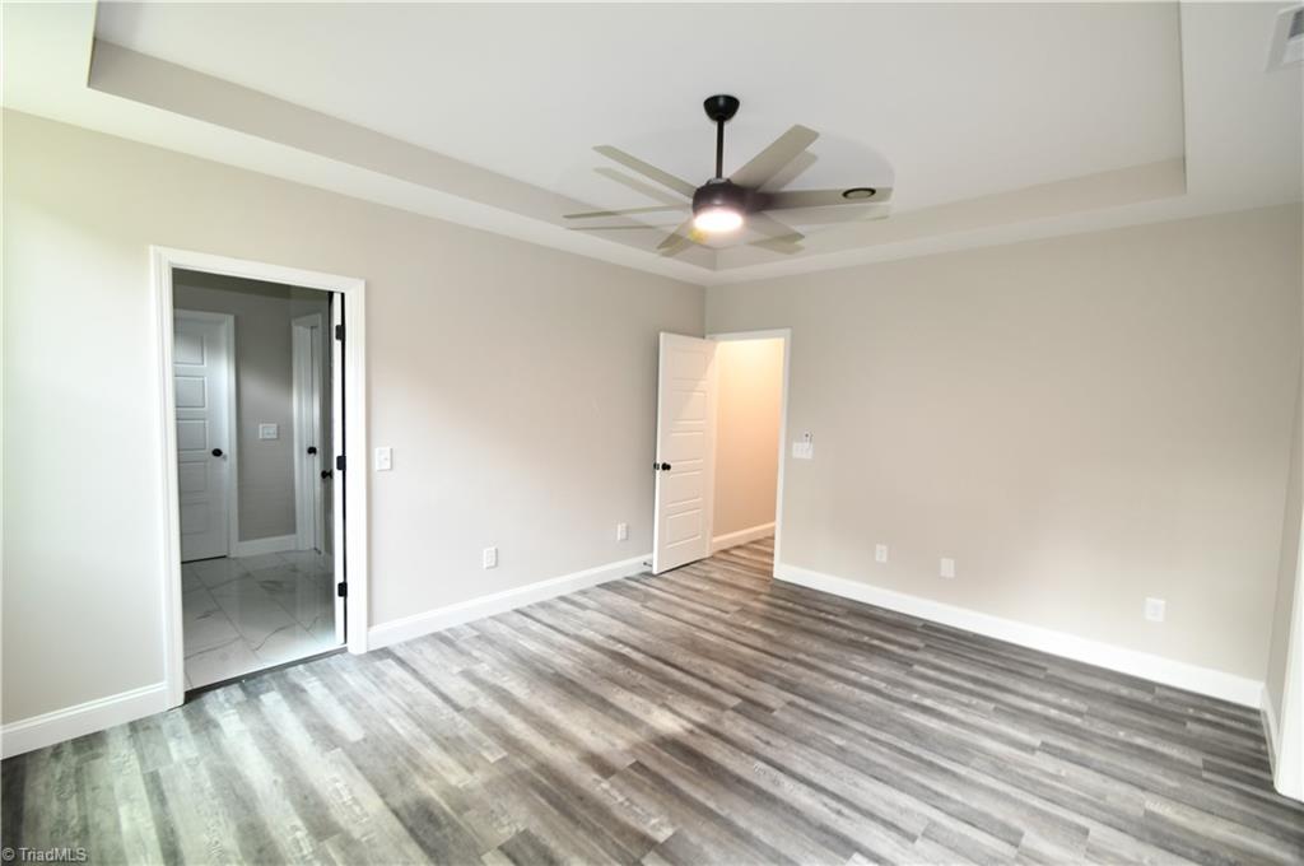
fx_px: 543
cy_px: 433
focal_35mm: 15
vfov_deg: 77.2
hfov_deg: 100.5
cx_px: 652
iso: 250
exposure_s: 1/5
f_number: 6.3
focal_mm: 10
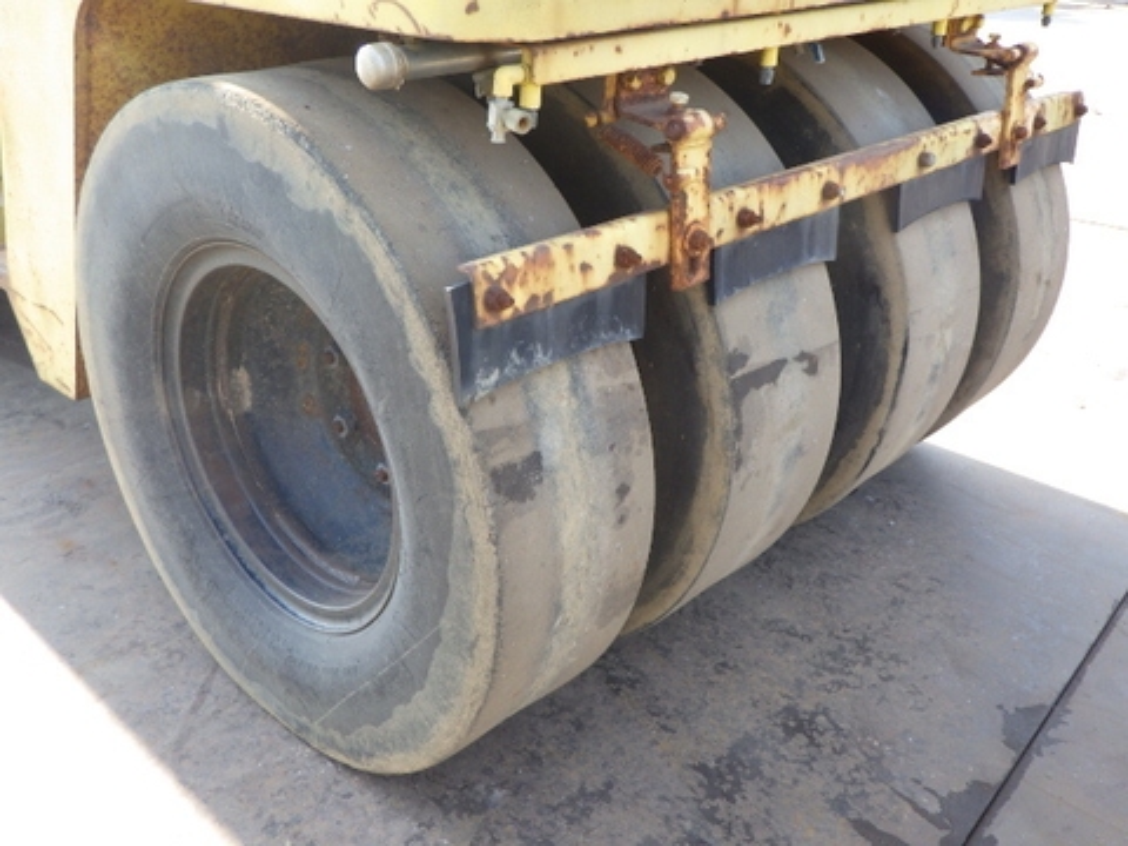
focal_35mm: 34
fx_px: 1108
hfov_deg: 54.0
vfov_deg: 41.8
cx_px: 564
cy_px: 423
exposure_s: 1/125
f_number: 3.8
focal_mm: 6.1
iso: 125
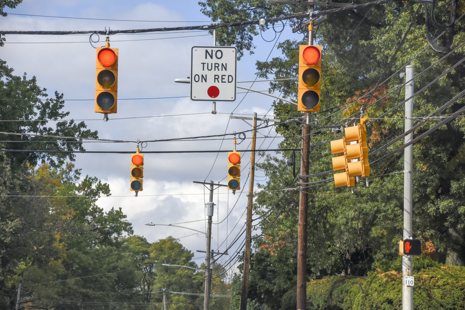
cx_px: 232
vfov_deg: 10.2
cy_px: 155
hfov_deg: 15.2
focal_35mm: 135
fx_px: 1743
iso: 640
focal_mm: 90
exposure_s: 1/800
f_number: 7.1
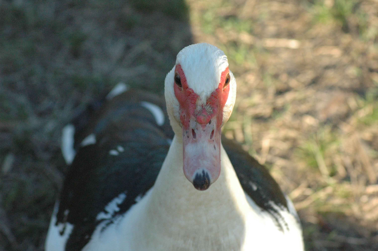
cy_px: 126
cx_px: 189
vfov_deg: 7.5
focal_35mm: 183
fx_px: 1920
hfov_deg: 11.2
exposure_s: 1/800
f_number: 7.1
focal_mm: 122
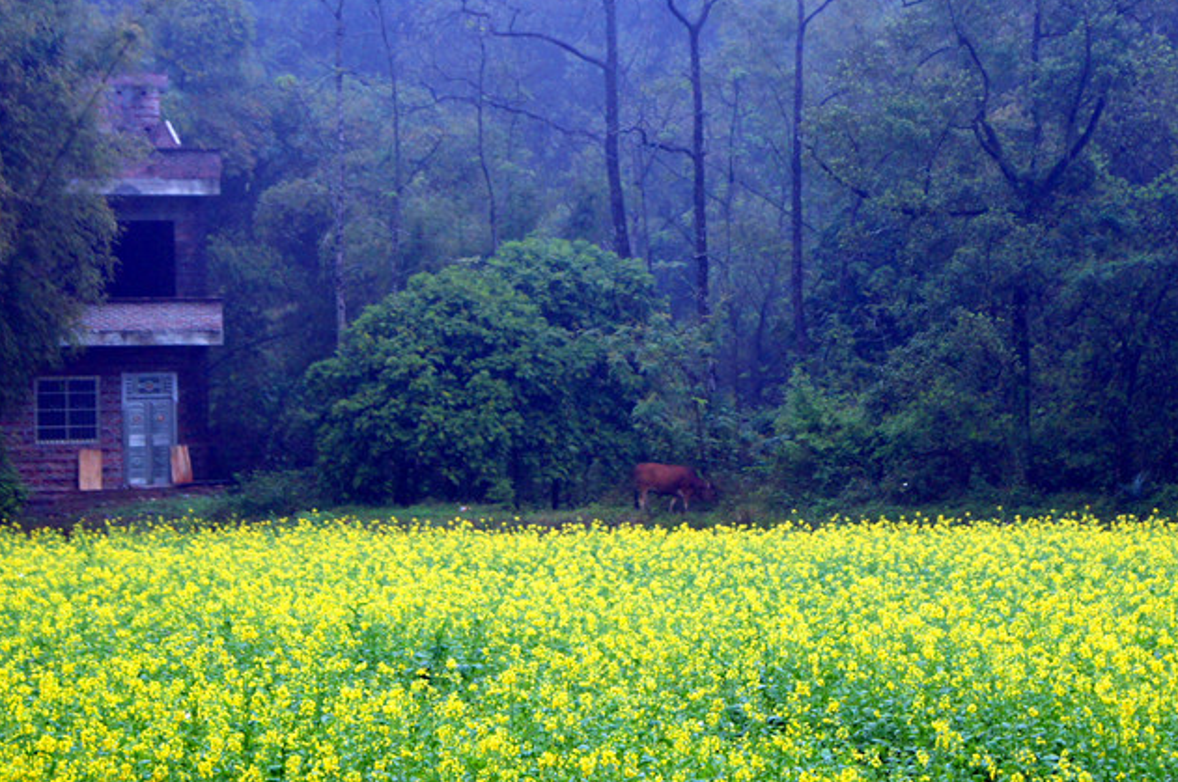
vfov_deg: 10.4
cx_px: 743
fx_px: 4274
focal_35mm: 131
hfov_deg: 15.7
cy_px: 203
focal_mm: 55
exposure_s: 1/160
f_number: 5.6
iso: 320
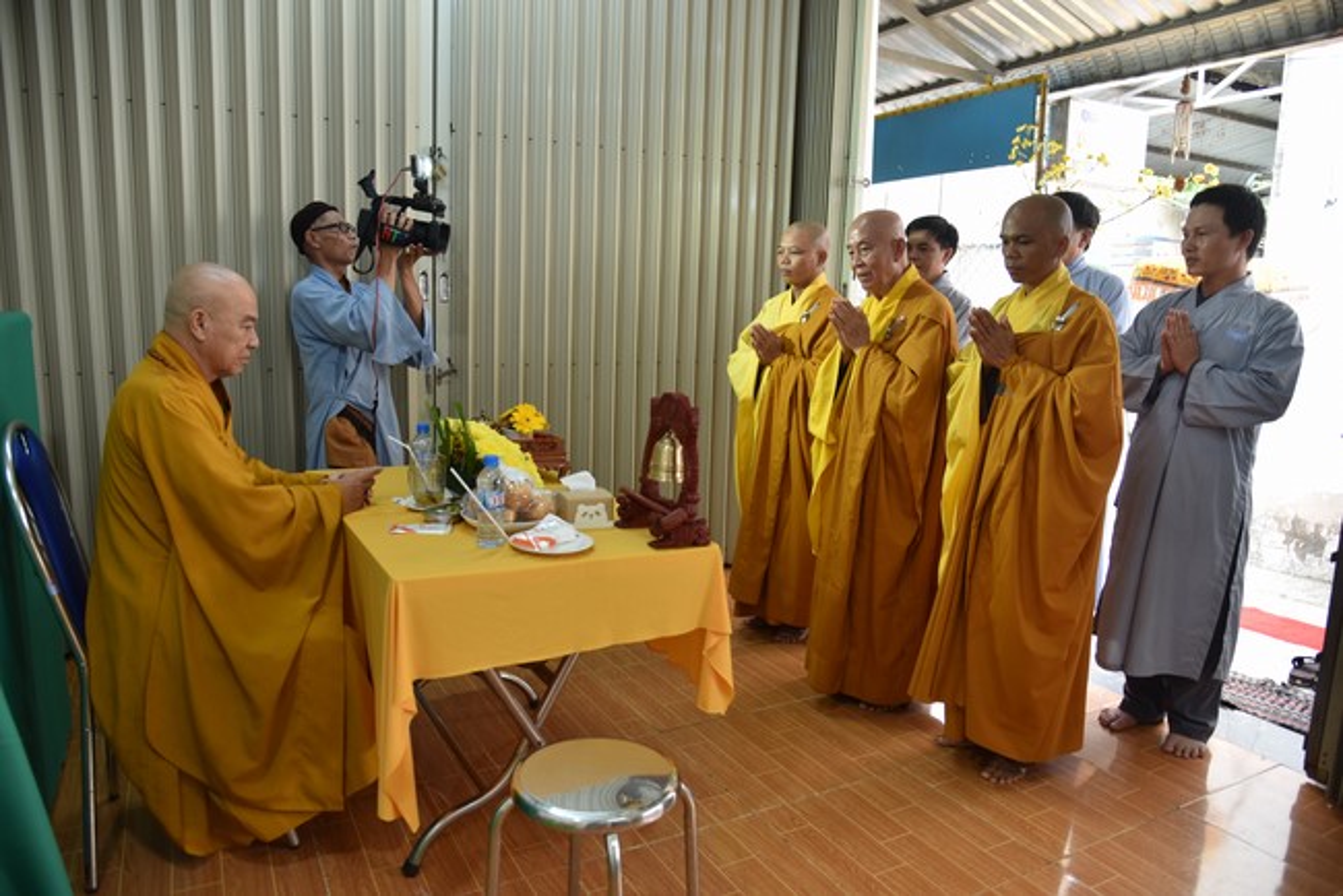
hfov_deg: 73.7
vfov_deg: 53.2
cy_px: 448
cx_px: 672
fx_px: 896
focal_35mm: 24
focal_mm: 24
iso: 400
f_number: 4
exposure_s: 1/60
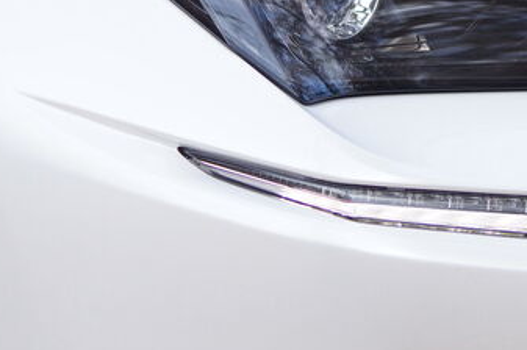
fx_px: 1890
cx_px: 600
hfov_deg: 15.4
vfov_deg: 10.5
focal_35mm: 129
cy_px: 41
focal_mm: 35
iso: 200
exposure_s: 1/500
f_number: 2.8
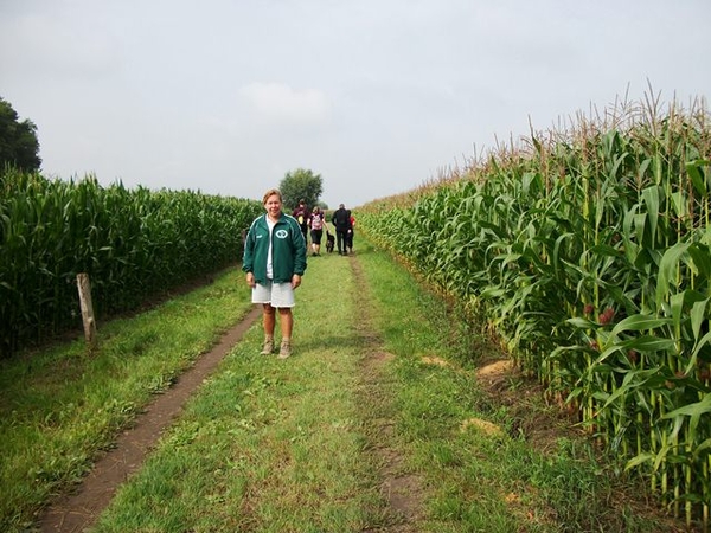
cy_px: 266
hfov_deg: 56.8
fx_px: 657
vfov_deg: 44.2
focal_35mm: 32
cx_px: 356
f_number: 8.8
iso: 80
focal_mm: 5.7
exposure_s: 1/160
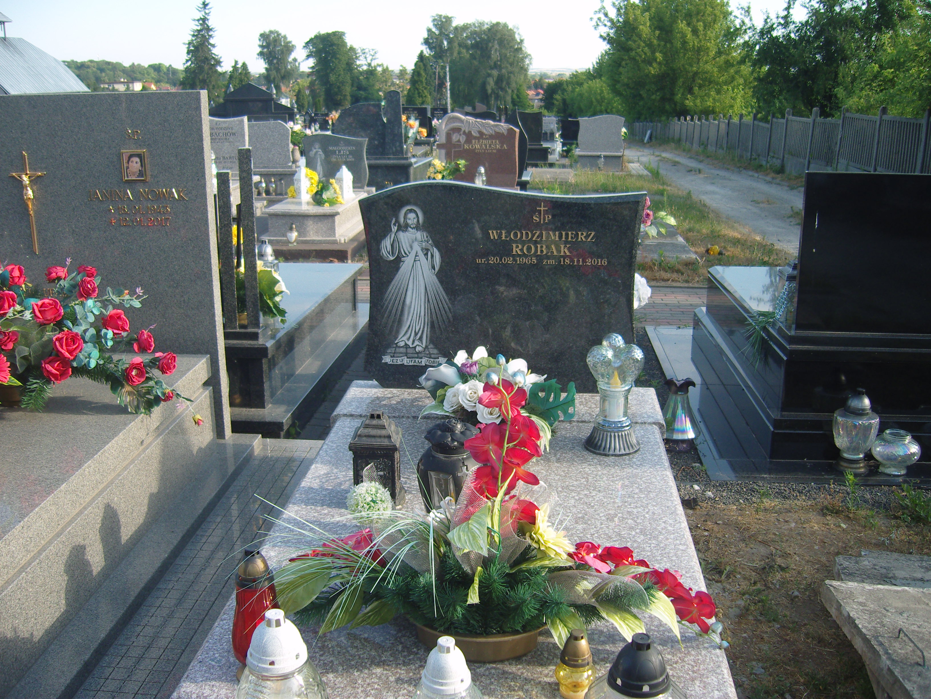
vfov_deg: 41.8
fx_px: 914
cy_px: 350
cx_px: 466
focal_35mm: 34
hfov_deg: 54.0
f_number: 2.8
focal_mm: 7.3
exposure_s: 1/400
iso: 100
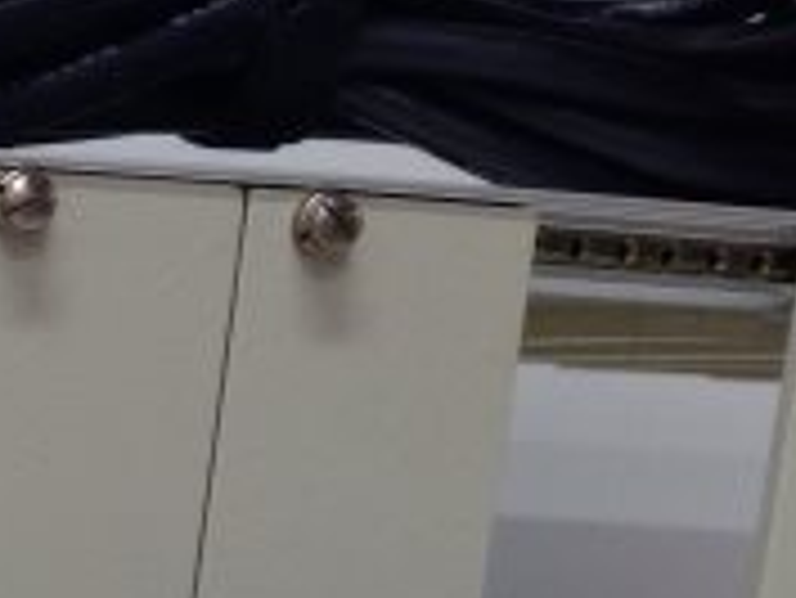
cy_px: 924
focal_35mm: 99
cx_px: -648
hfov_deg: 16.5
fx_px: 2278
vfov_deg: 13.9
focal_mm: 3.79
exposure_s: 1/33
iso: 205
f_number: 2
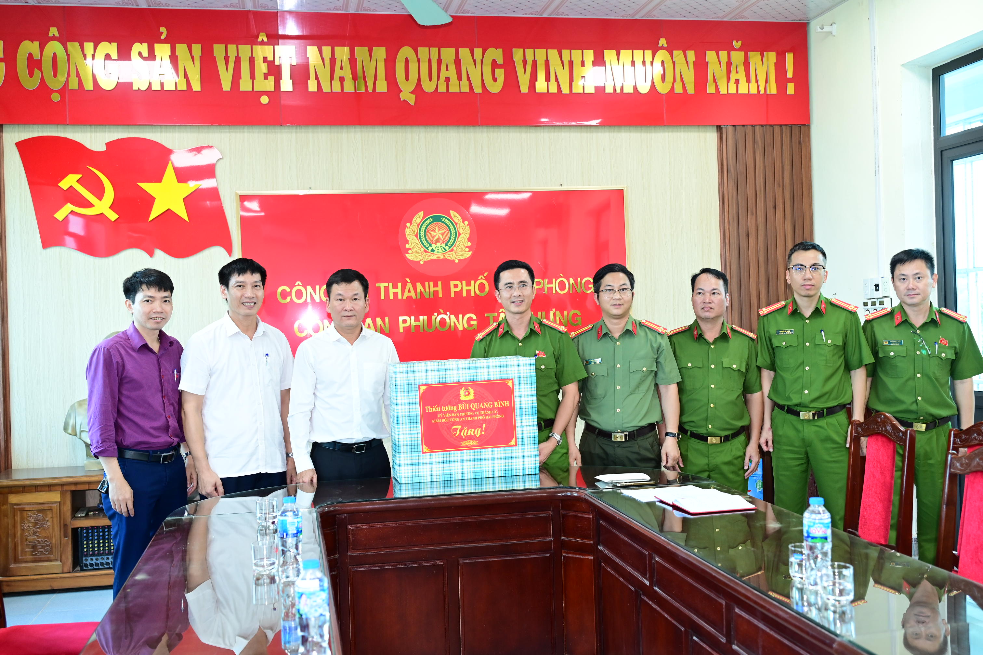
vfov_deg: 36.9
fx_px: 983
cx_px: 492
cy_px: 328
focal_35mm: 36
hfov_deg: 53.1
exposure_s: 1/100
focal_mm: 36
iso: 1250
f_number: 4
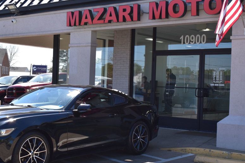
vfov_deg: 22.0
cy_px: 90
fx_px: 419
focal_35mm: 62
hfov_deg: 32.4
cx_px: 96
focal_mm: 31
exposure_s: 1/320
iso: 400
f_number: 11
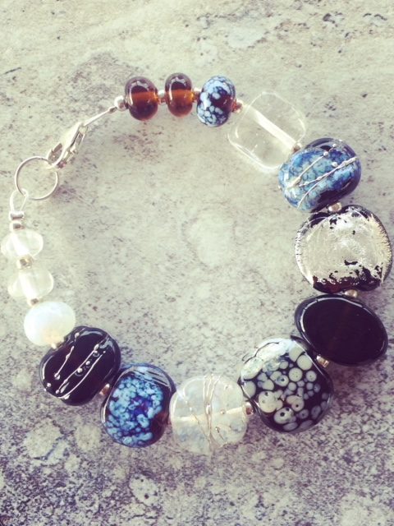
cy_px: 263
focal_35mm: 39
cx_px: 197
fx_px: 592
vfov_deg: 47.9
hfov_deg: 36.8
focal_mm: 4.15
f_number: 2.2
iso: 32
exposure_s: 1/100
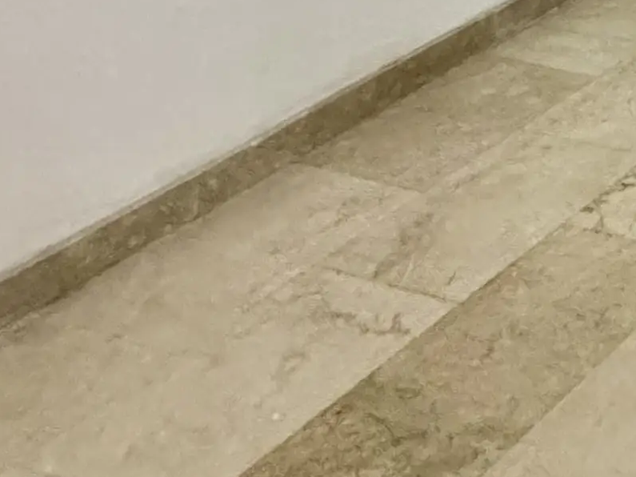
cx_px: 1241
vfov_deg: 15.0
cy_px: -580
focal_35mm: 71
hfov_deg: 18.7
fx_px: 1304
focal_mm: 2.22
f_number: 2.2
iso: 400
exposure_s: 1/60
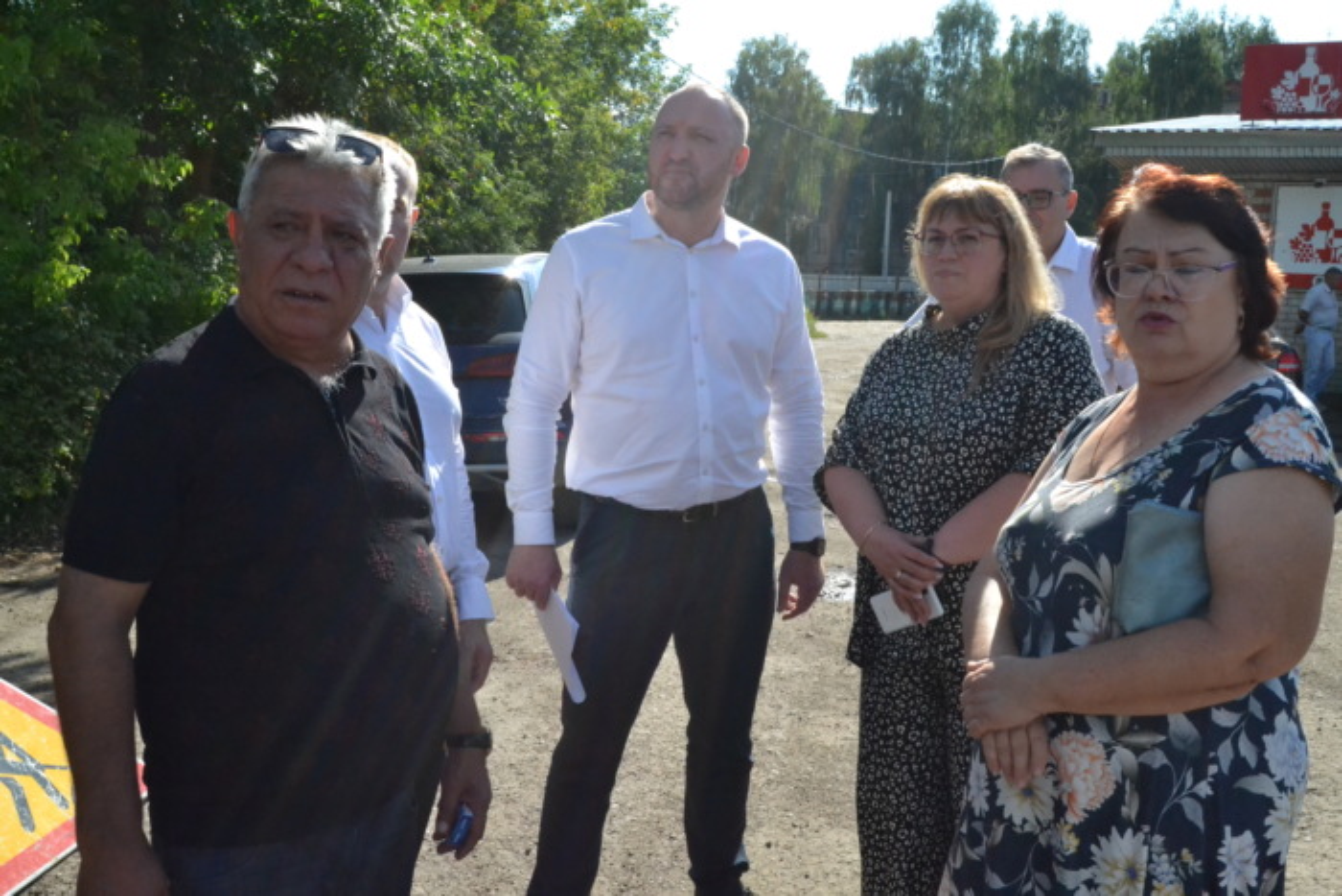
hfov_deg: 53.1
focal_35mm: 36
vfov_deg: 36.9
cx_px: 671
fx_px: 1342
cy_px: 448
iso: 3200
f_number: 16
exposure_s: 1/1000
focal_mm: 24
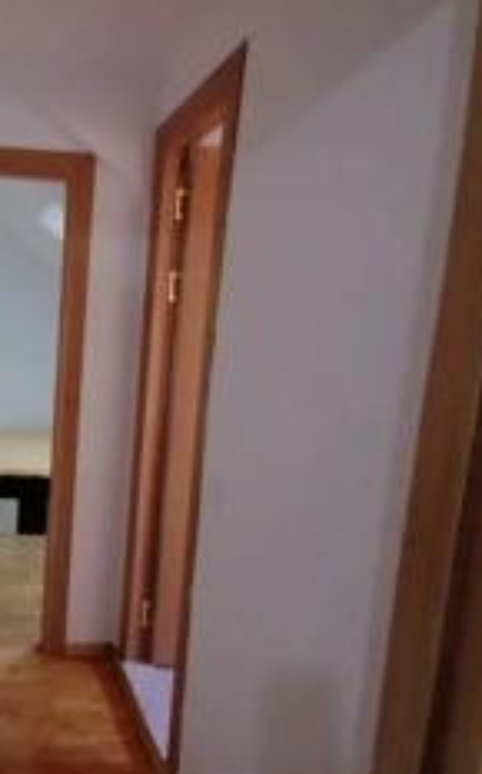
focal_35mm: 31
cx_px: 17
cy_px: 425
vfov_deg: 61.2
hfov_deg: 36.9
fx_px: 654
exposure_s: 1/20
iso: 640
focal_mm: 1.78
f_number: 2.4
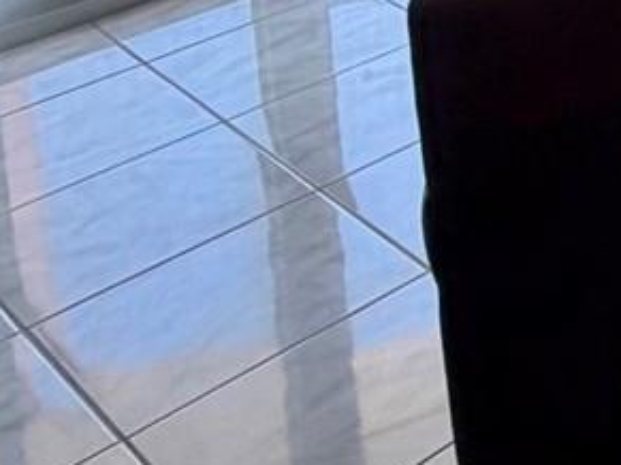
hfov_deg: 16.8
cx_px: 1329
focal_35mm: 77
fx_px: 1381
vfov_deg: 14.5
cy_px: -565
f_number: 2.2
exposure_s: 1/121
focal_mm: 2.22
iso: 100
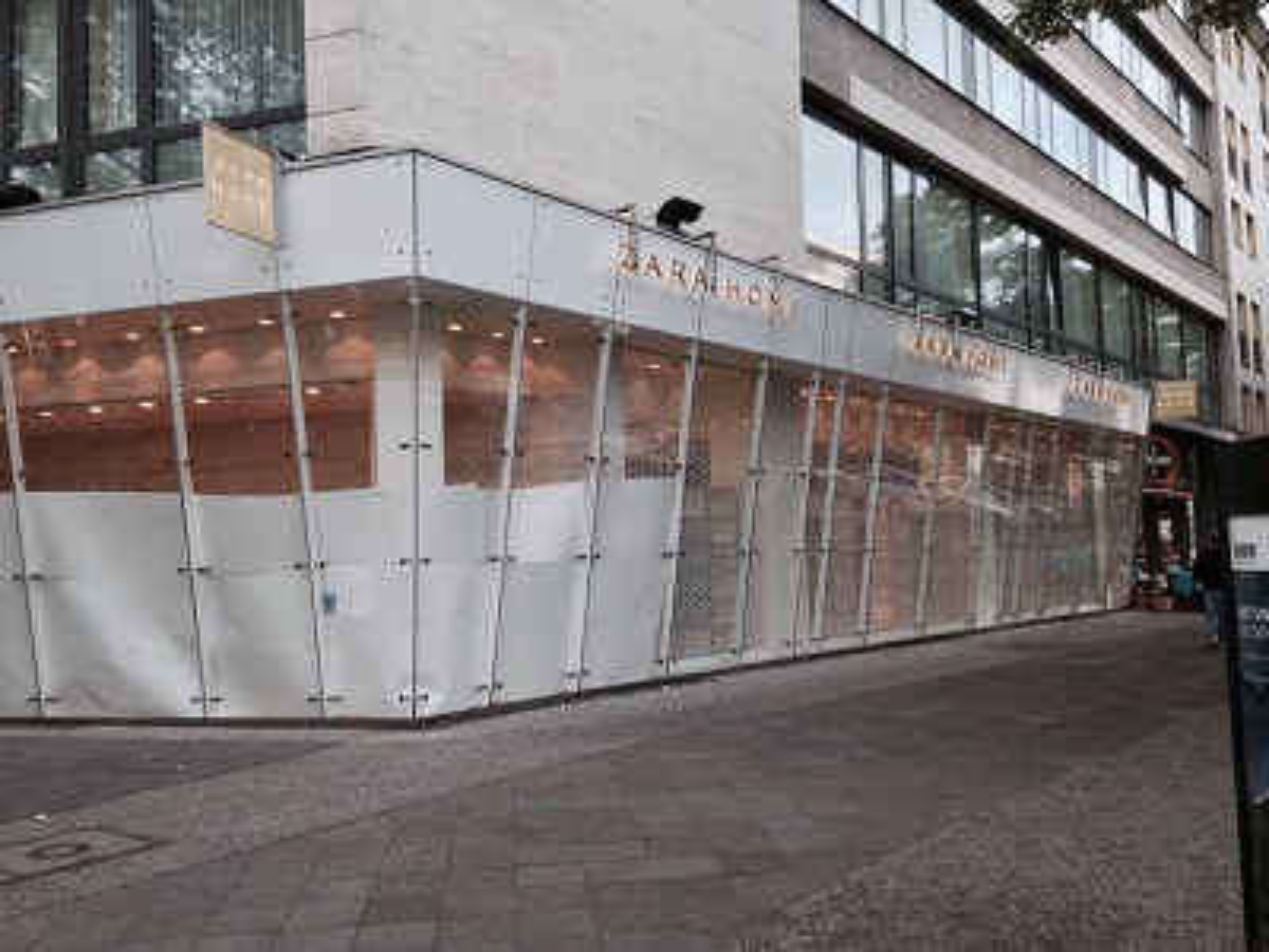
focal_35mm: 33
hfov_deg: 55.4
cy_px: 476
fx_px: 1210
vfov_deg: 42.9
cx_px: 634
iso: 50
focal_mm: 4.12
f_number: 2.4
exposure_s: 1/256
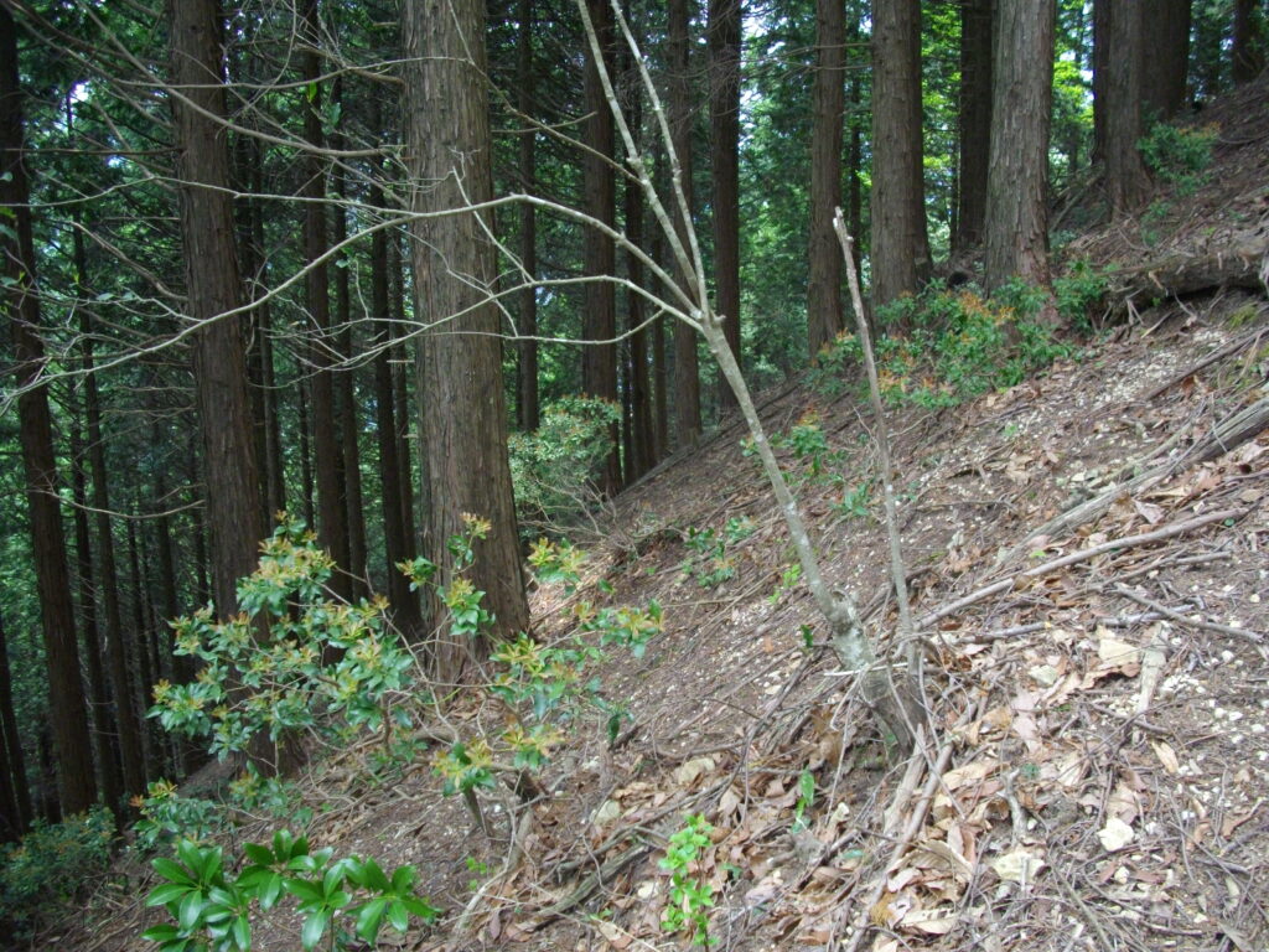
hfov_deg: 50.1
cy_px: 476
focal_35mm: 37
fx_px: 1356
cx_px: 634
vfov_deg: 38.7
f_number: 2.8
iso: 200
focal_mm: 6.2
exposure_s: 1/125
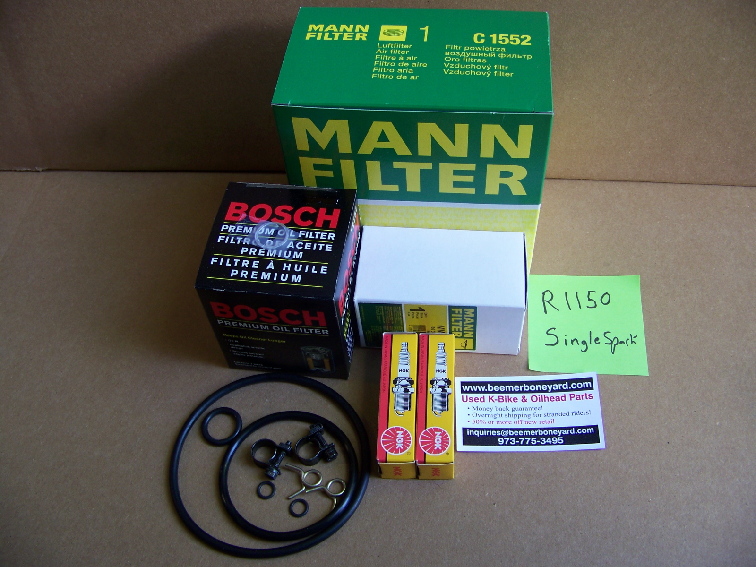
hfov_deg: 51.4
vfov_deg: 39.7
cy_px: 284
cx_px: 378
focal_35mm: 36
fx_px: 786
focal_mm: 5.85
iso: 64
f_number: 2.8
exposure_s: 1/15
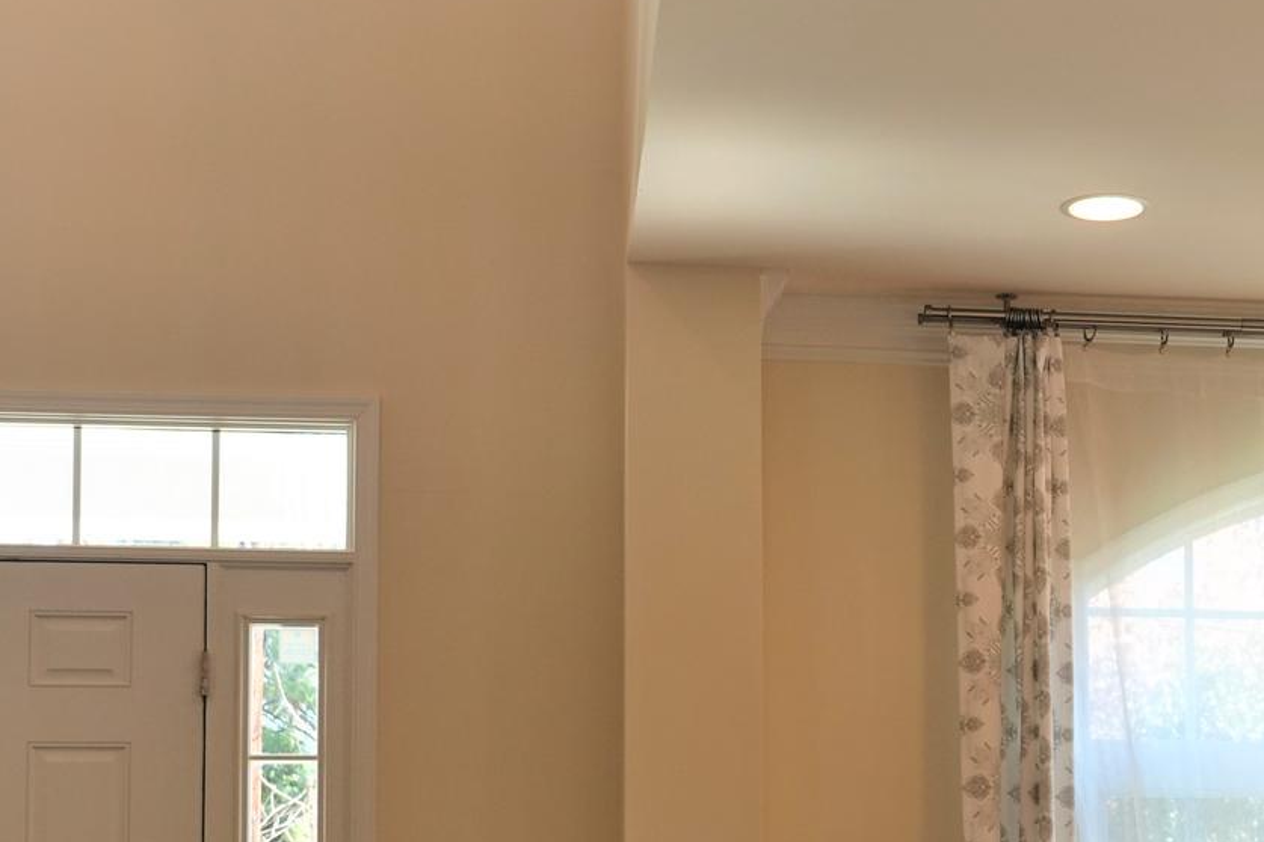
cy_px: 791
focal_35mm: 71
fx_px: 2493
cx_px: 1001
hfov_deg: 27.9
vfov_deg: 18.8
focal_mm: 10.59
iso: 100
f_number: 2.8
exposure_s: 1/80
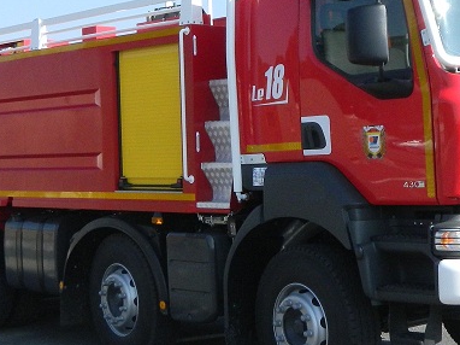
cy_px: 148
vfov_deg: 19.4
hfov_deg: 25.7
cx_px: 238
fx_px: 1009
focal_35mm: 76
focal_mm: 5.3
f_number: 3.9
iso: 200
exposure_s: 1/1000
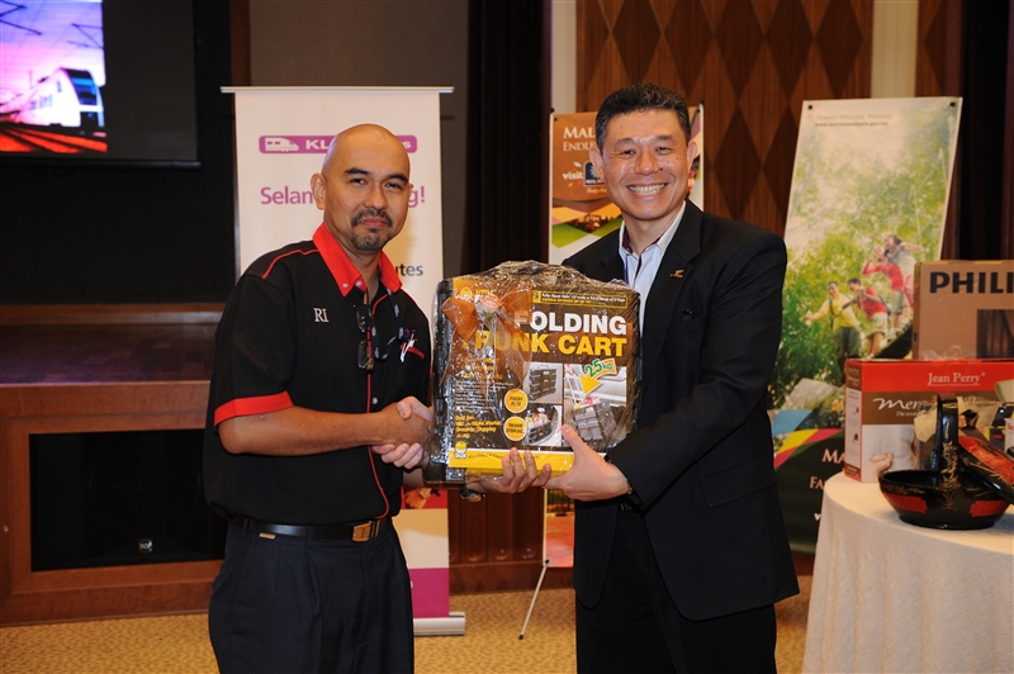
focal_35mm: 48
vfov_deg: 28.0
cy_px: 337
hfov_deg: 41.1
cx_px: 507
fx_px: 1351
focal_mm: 48
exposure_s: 1/60
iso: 1000
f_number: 3.5
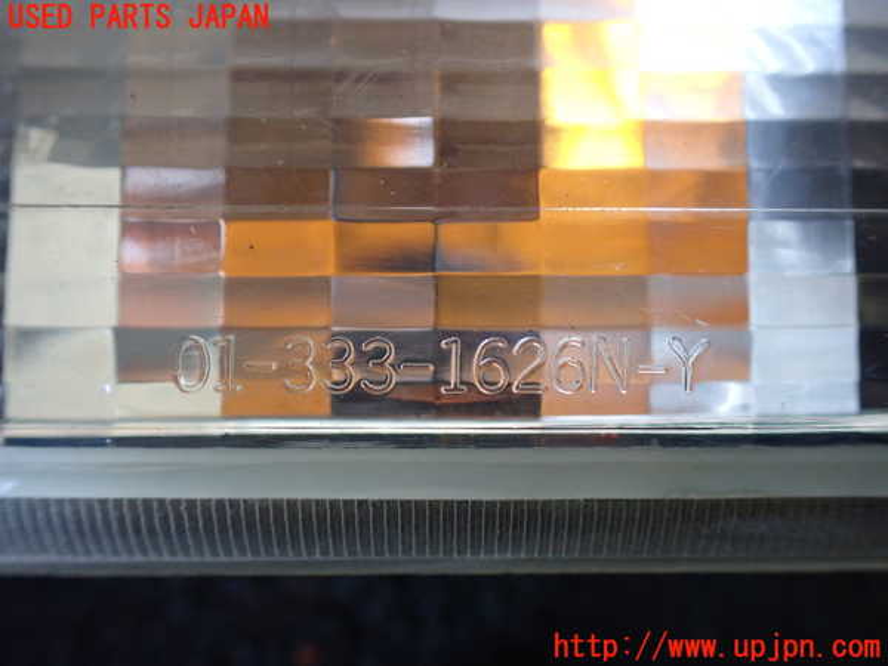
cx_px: 444
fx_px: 770
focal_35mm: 30
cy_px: 333
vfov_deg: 46.8
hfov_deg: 60.0
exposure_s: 1/125
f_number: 2.3
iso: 500
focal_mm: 5.4
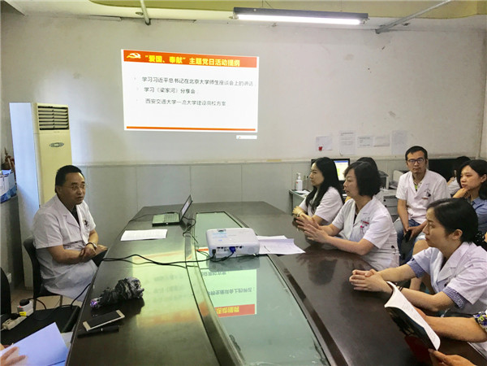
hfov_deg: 63.4
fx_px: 394
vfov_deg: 49.7
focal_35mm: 28
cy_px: 183
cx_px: 244
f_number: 1.8
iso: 32
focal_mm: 3.99
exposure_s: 1/33
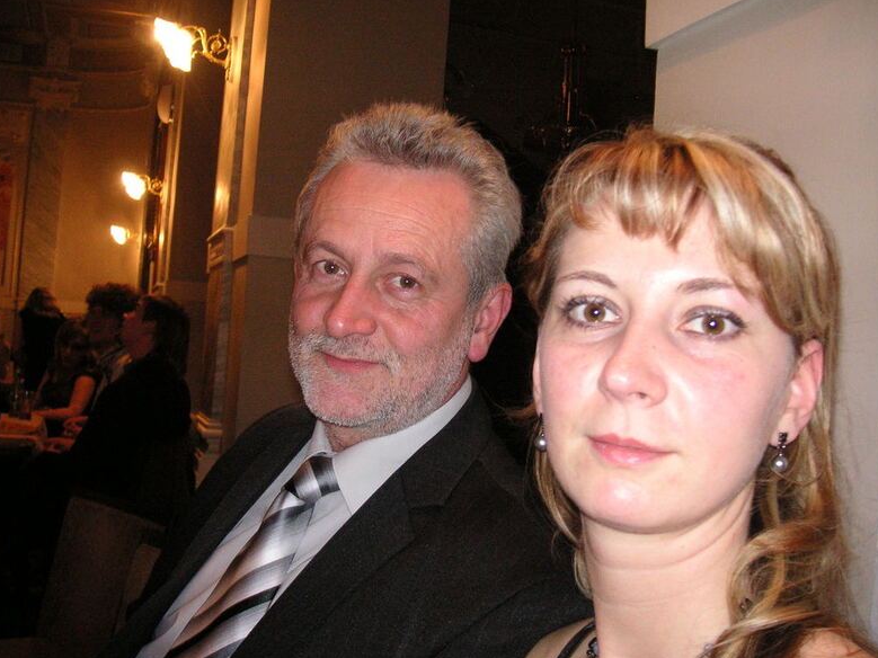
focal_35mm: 38
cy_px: 332
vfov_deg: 37.7
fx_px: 964
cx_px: 443
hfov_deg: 49.0
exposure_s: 1/45
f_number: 2.8
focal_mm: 6.1
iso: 160
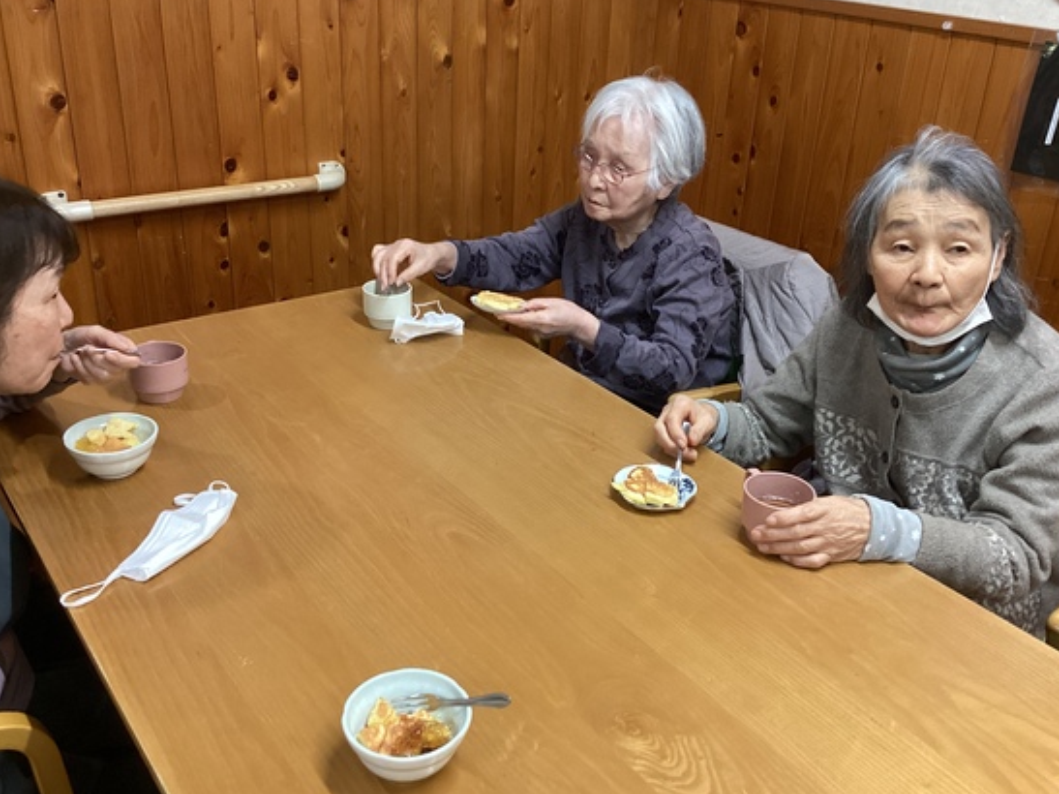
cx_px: 542
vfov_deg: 41.8
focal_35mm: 34
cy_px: 374
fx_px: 1040
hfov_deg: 54.0
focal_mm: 3.3
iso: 250
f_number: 2.4
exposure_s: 1/60
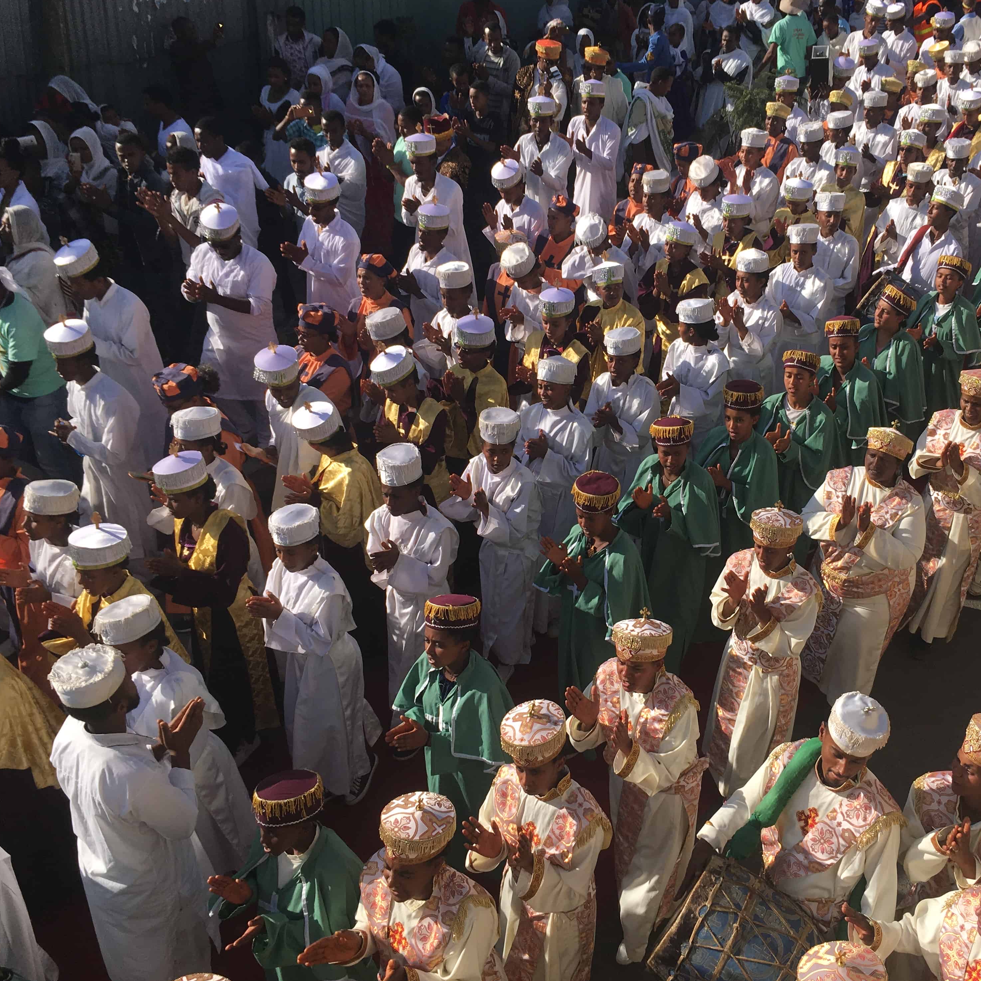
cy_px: 483
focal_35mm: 35
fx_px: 1122
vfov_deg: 47.2
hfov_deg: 46.5
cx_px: 654
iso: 25
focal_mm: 4.15
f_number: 2.2
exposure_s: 1/1603
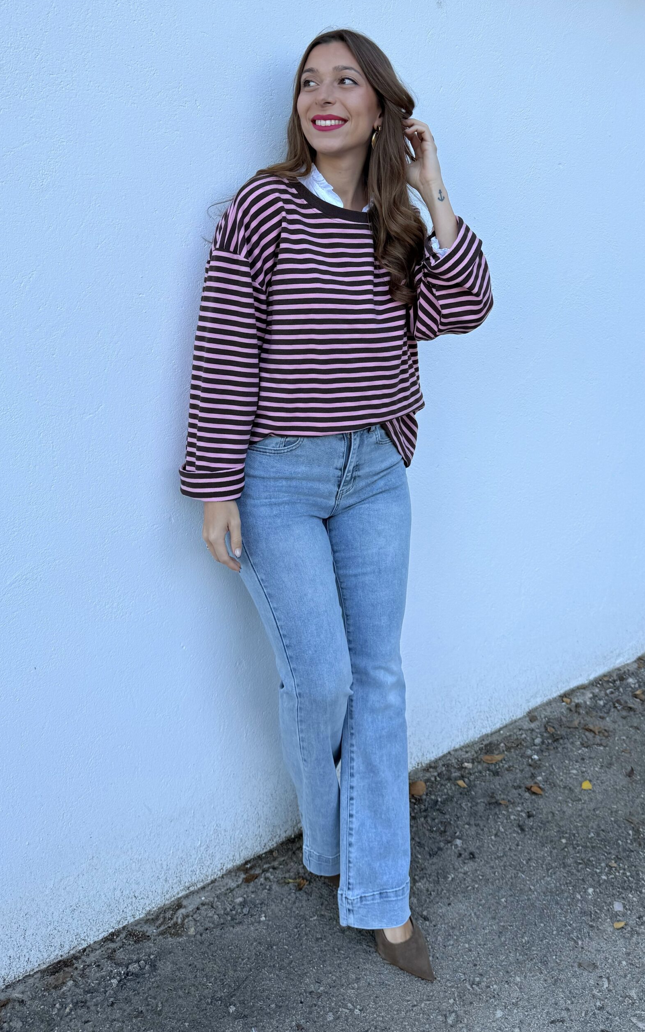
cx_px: 322
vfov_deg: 70.4
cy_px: 510
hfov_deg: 47.6
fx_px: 731
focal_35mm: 26
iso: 80
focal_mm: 6.76
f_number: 1.78
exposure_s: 1/532
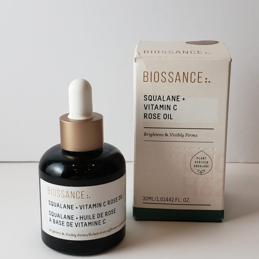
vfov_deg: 52.5
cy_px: 126
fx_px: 262
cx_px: 129
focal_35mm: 31
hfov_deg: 52.5
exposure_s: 1/120
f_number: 2.4
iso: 64
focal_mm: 4.3
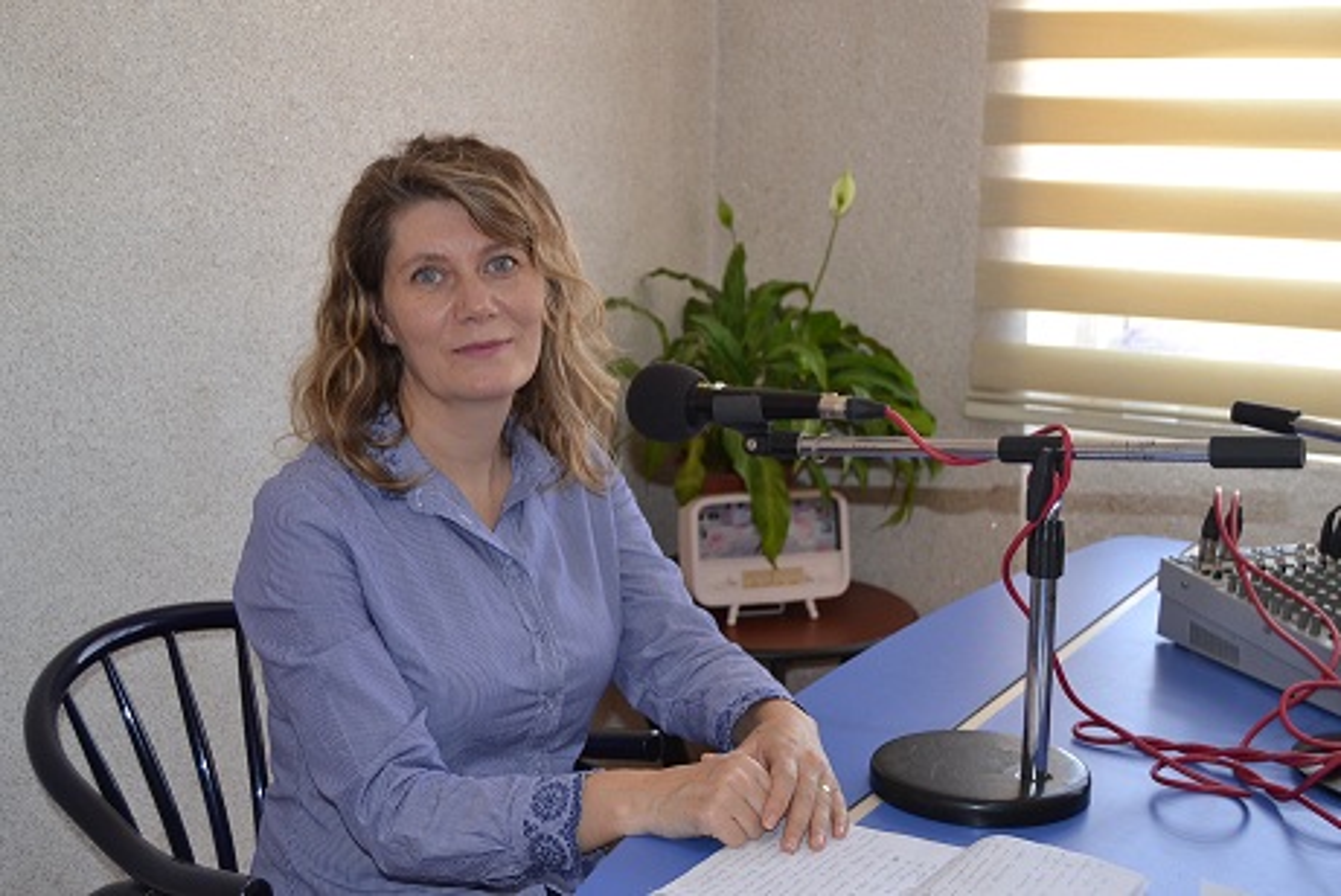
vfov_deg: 28.1
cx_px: 670
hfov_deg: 41.1
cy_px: 448
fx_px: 1789
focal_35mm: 48
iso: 500
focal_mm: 32
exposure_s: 1/60
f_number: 4.5
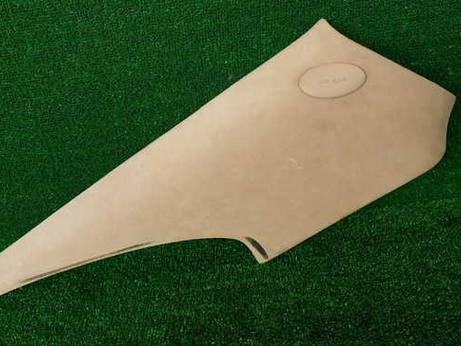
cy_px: 163
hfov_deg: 59.8
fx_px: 400
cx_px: 206
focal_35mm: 30
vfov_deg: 46.8
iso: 100
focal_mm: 4.5
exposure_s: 1/125
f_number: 2.8
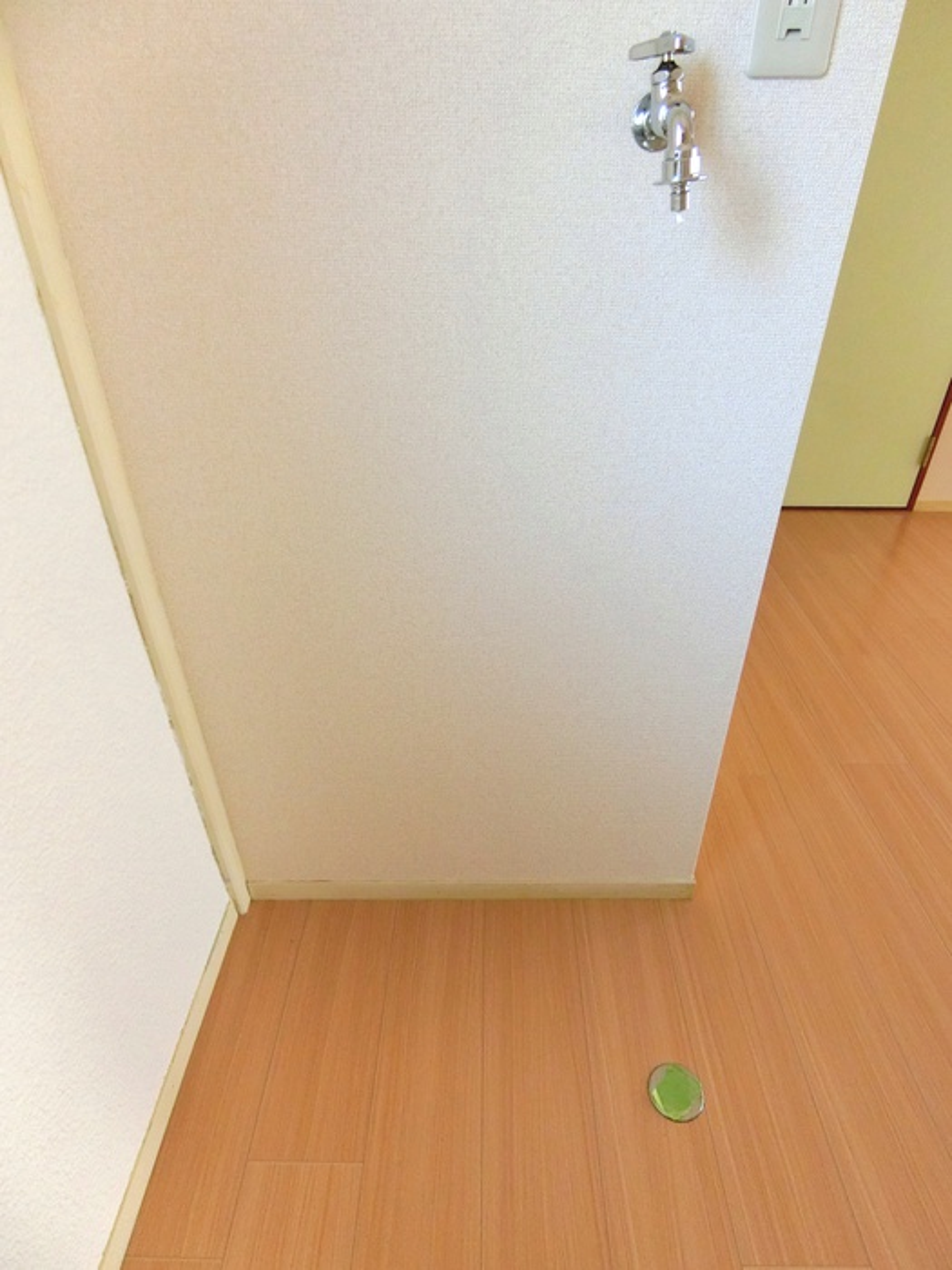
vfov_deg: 84.7
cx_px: 476
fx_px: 697
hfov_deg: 68.7
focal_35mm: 19
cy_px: 635
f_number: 2.7
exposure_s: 1/100
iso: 400
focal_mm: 4.06
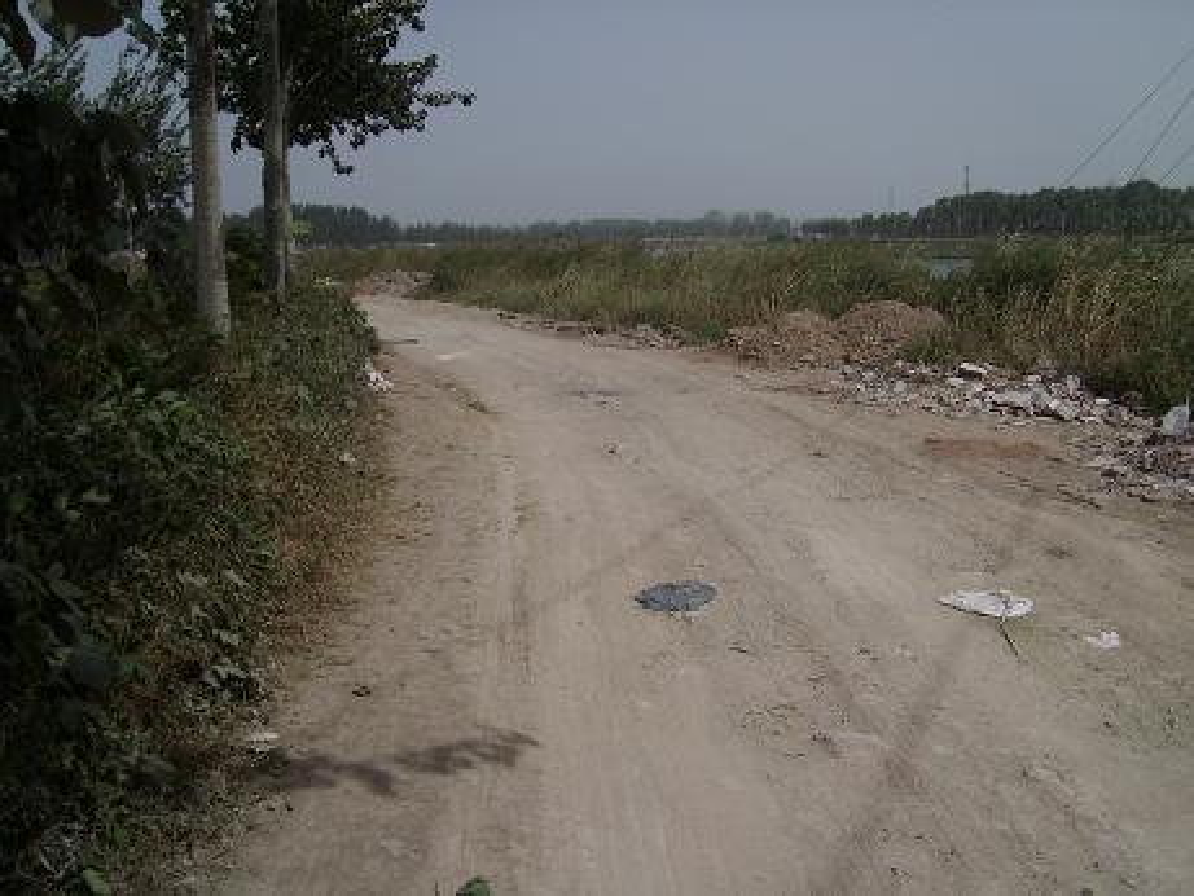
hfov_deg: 52.6
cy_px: 448
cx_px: 597
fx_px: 1208
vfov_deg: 40.7
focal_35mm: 35
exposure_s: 1/804
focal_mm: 5.8
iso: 50
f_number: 7.1
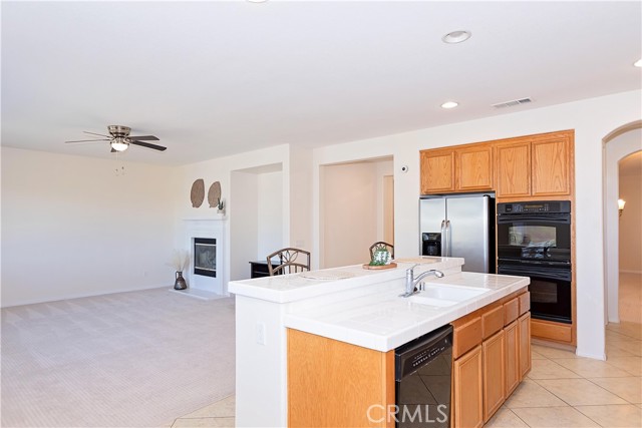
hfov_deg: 81.2
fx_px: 375
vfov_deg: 59.5
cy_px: 214
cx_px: 321
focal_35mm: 21
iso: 200
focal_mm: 14
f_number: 3.5
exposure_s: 1/160
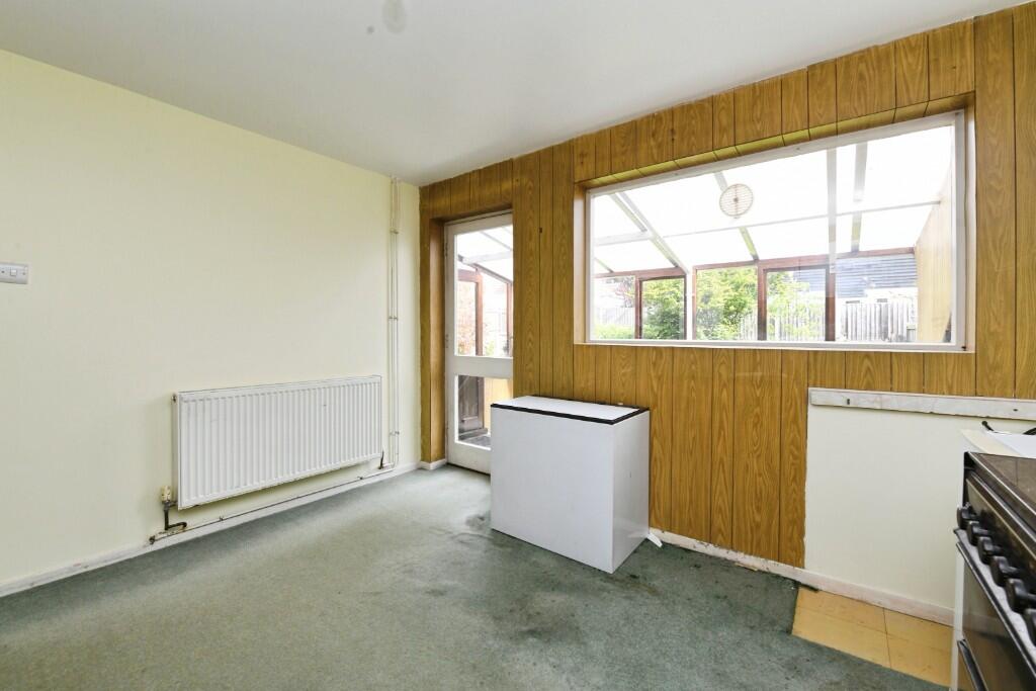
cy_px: 346
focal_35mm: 15
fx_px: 432
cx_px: 518
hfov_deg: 100.4
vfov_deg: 77.3
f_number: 11
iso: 640
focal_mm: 15
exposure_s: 1/80
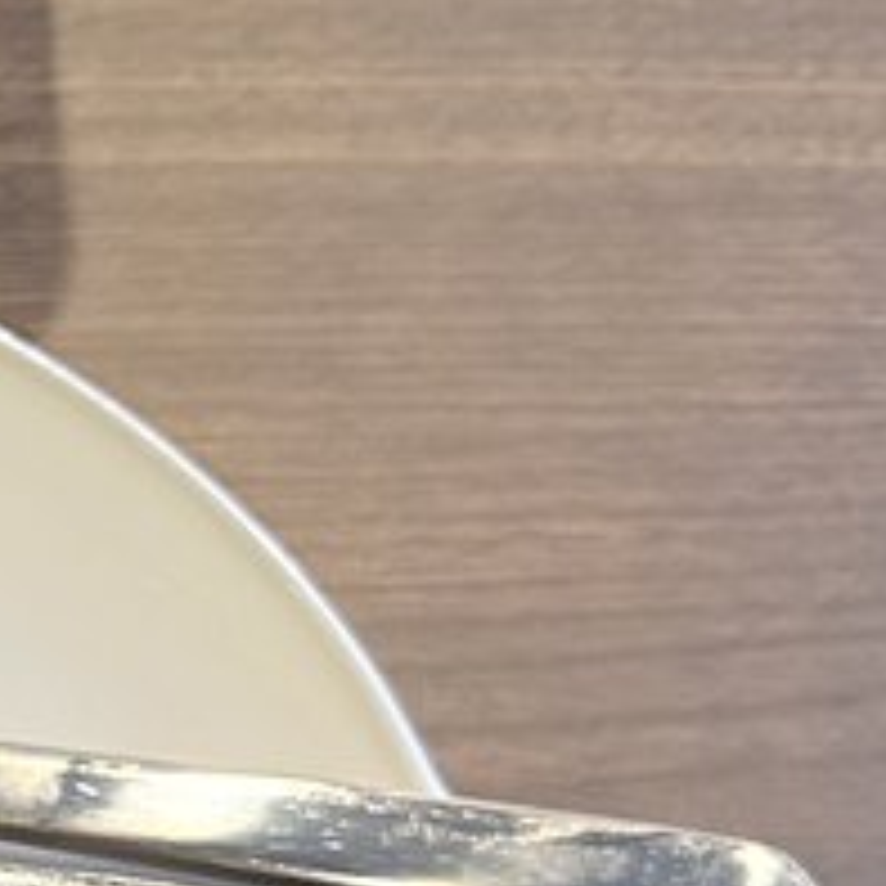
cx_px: -1048
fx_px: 3736
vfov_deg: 13.5
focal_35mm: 129
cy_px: 612
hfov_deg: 11.7
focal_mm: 6.76
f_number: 1.78
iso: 250
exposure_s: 1/60
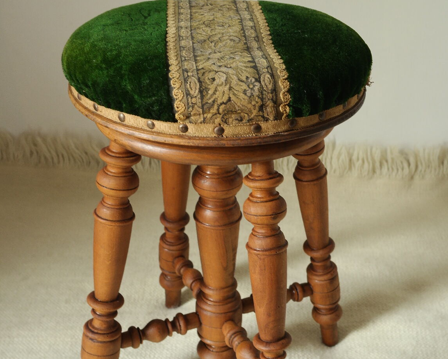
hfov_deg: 31.0
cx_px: 225
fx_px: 809
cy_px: 166
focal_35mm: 61
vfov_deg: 25.0
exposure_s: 1/30
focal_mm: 28
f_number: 5.6
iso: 400
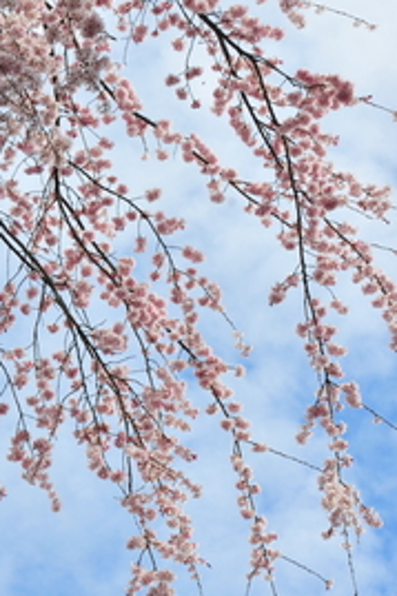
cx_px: -118
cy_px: 292
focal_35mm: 198
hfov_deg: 6.9
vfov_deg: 10.4
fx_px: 3279
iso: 500
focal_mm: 100
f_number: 8
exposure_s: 1/800
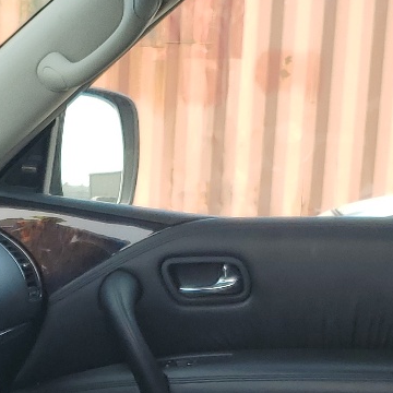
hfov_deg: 17.0
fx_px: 1310
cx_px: 95
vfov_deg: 15.8
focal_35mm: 102
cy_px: 572
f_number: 1.5
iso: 50
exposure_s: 1/435
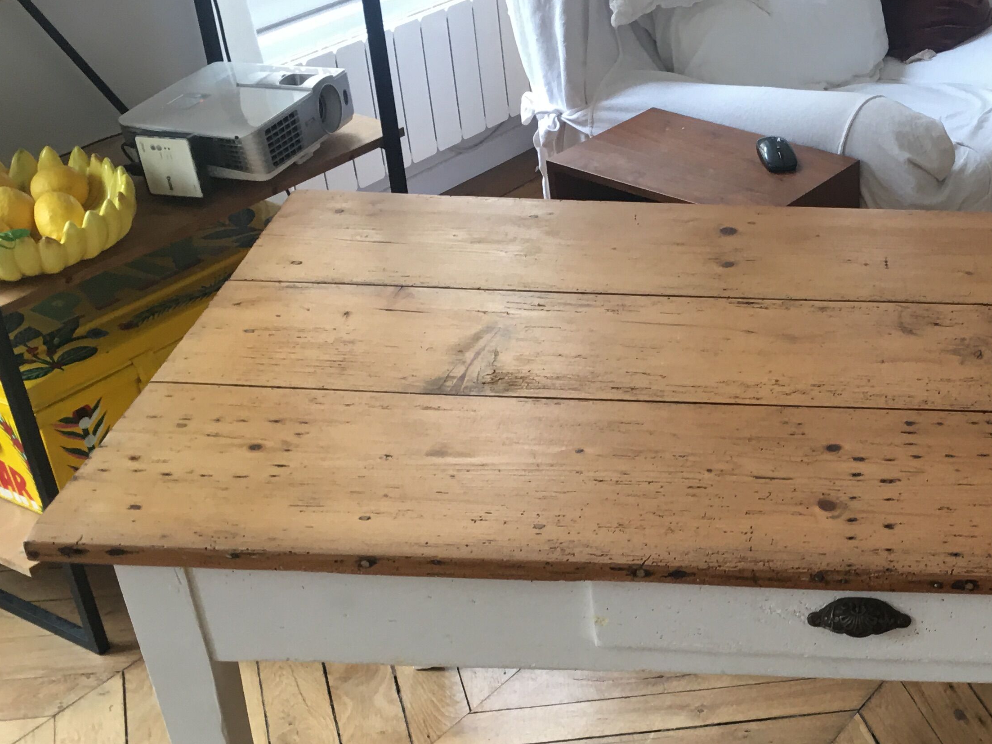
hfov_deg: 34.6
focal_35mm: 53
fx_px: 1519
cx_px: 847
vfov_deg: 27.0
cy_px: 587
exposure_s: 1/17
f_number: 2.2
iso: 40
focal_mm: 4.15
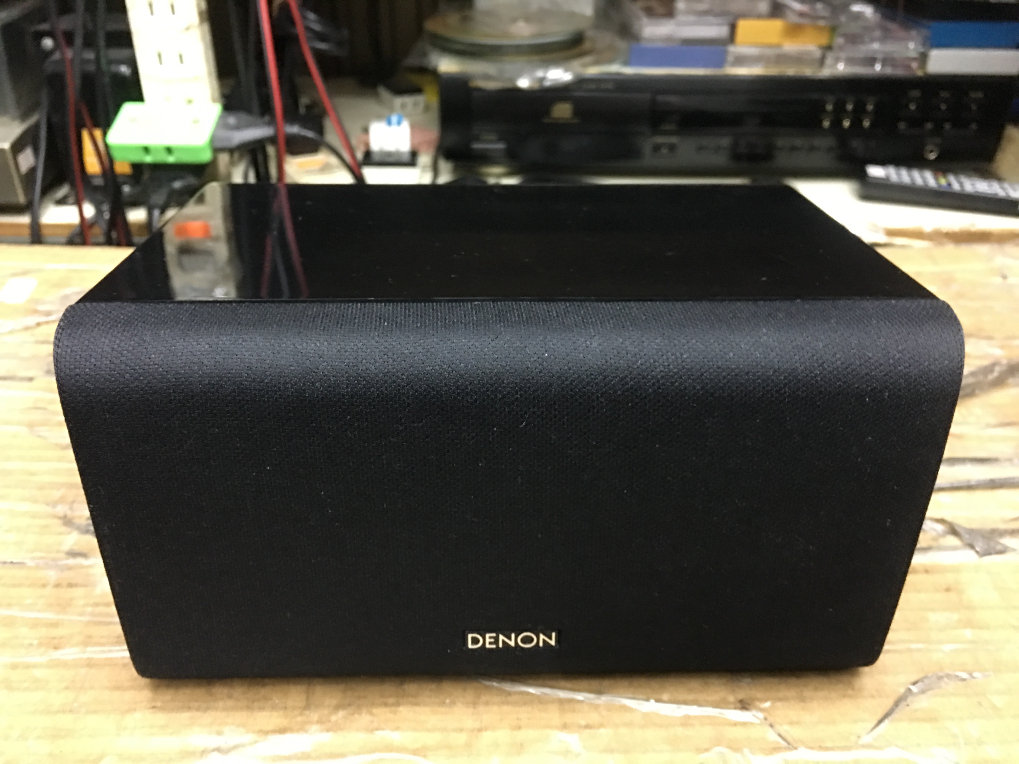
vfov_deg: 48.2
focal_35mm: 29
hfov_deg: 61.7
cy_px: 382
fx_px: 854
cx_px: 510
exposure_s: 1/8
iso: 125
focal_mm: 4.15
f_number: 2.2
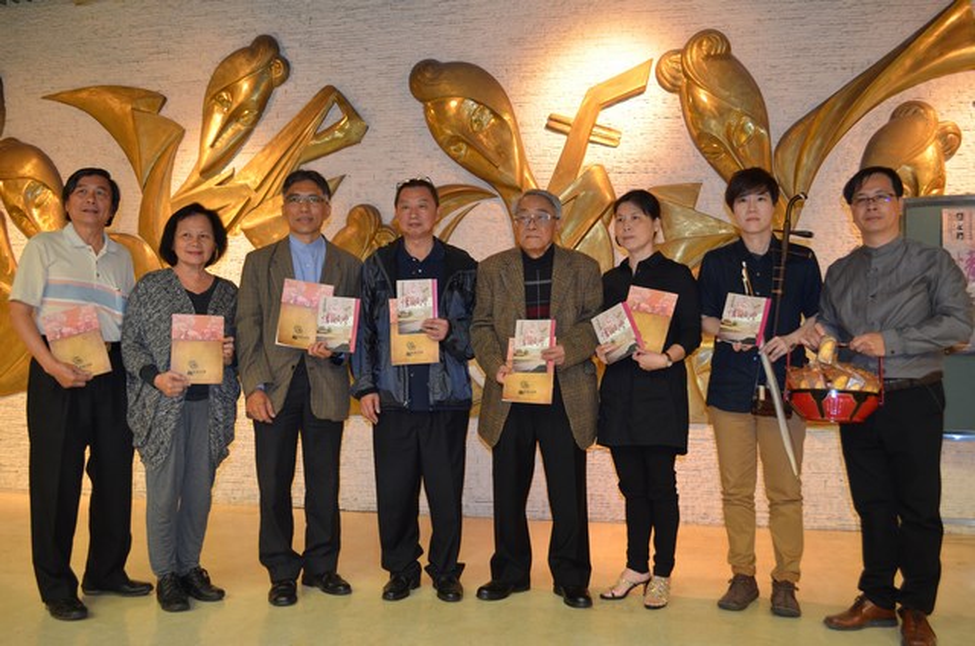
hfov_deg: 57.3
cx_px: 488
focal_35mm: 33
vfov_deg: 39.8
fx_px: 892
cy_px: 323
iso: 640
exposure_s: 1/60
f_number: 3.8
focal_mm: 22
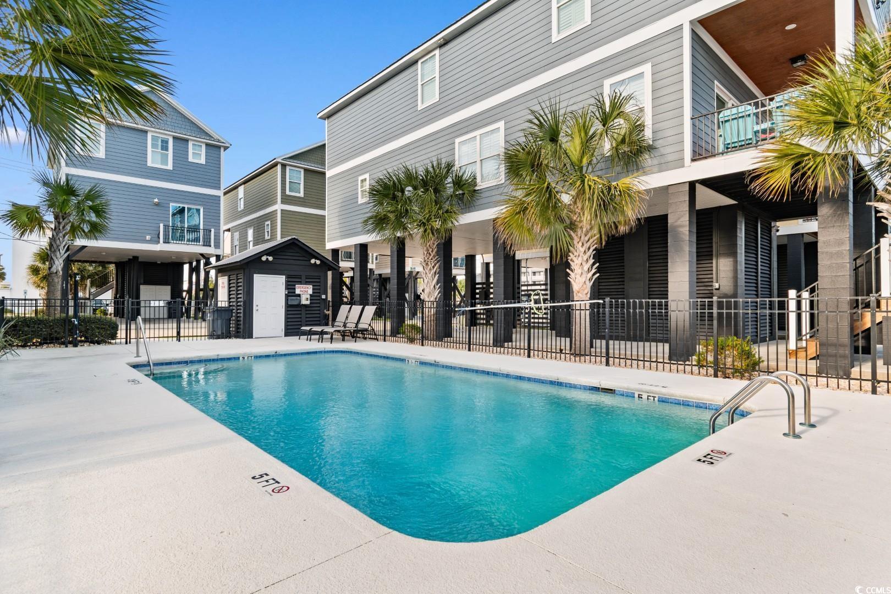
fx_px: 445
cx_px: 446
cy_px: 297
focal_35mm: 18
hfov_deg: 90.0
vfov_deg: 67.4
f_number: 4.8
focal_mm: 12
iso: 100
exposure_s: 1/60
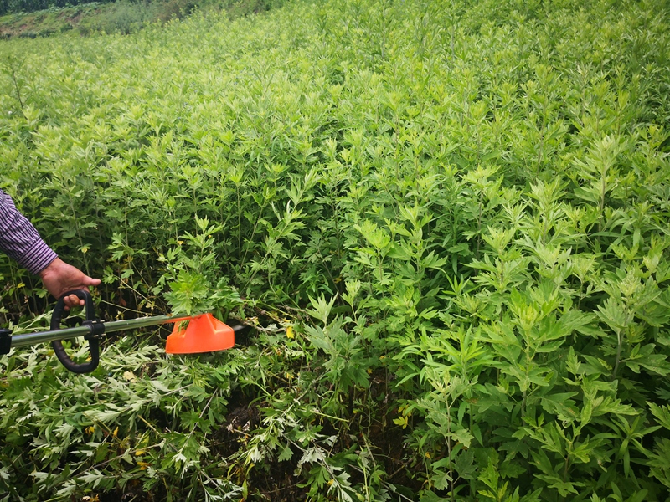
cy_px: 251
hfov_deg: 65.3
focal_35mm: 27
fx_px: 523
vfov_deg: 51.4
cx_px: 335
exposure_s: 1/900
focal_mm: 3.95
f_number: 1.6
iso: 100
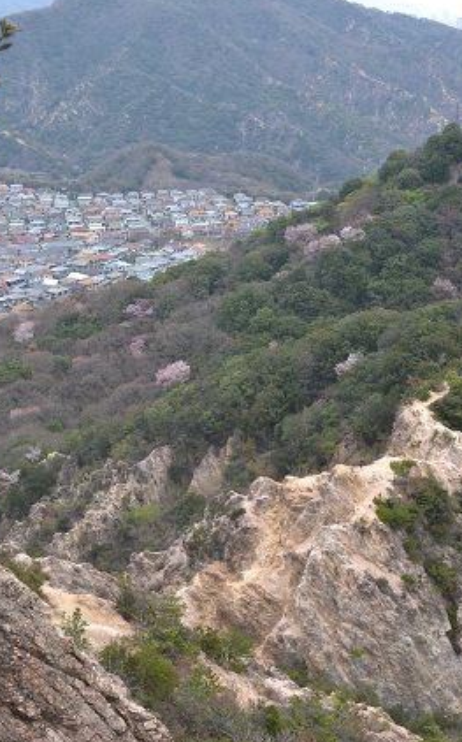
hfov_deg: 22.1
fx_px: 1182
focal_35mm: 59
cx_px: 249
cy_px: 367
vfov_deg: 34.8
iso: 400
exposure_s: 1/100
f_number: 5
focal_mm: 35
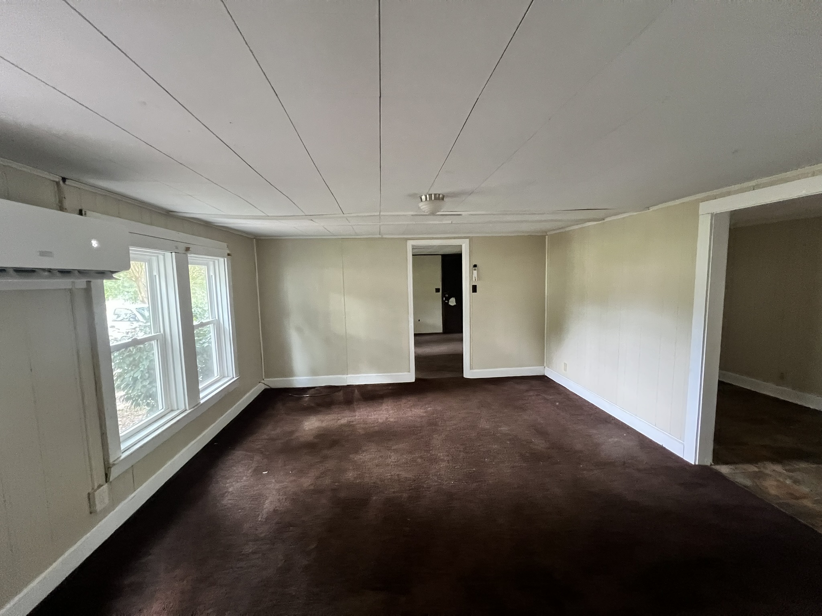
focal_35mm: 13
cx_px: 411
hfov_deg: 106.2
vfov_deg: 89.9
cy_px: 308
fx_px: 309
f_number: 1.8
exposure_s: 1/60
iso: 800
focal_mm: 1.57
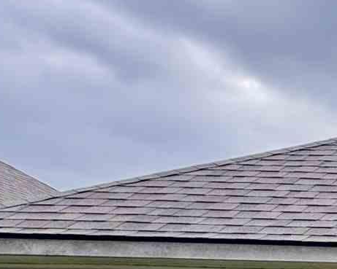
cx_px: 834
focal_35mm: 91
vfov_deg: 14.8
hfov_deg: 13.9
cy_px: 484
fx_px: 908
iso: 40
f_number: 2.2
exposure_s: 1/321
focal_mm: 2.22
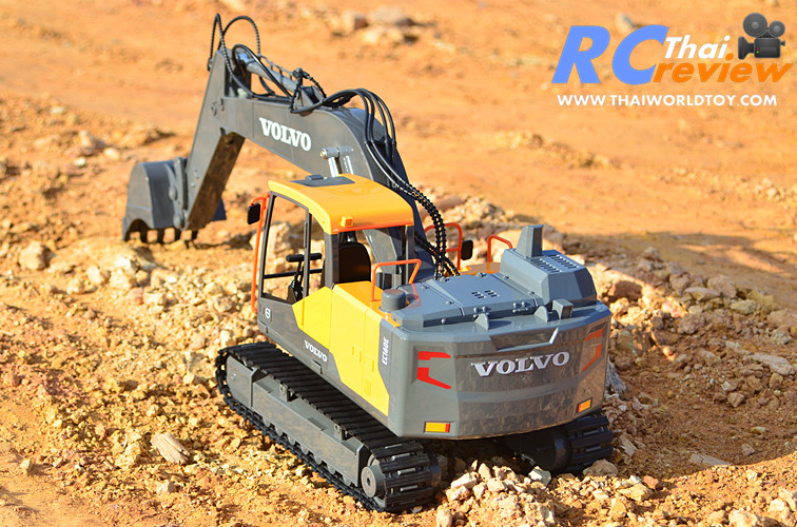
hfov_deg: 19.0
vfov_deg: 12.6
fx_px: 2385
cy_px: 278
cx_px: 400
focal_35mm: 108
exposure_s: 1/250
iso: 100
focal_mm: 68
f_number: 5.6
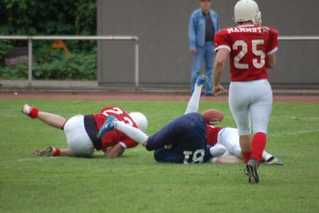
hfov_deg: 4.5
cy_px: 107
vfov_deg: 3.0
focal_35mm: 456
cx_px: 161
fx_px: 4039
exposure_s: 1/500
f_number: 5.6
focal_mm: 300
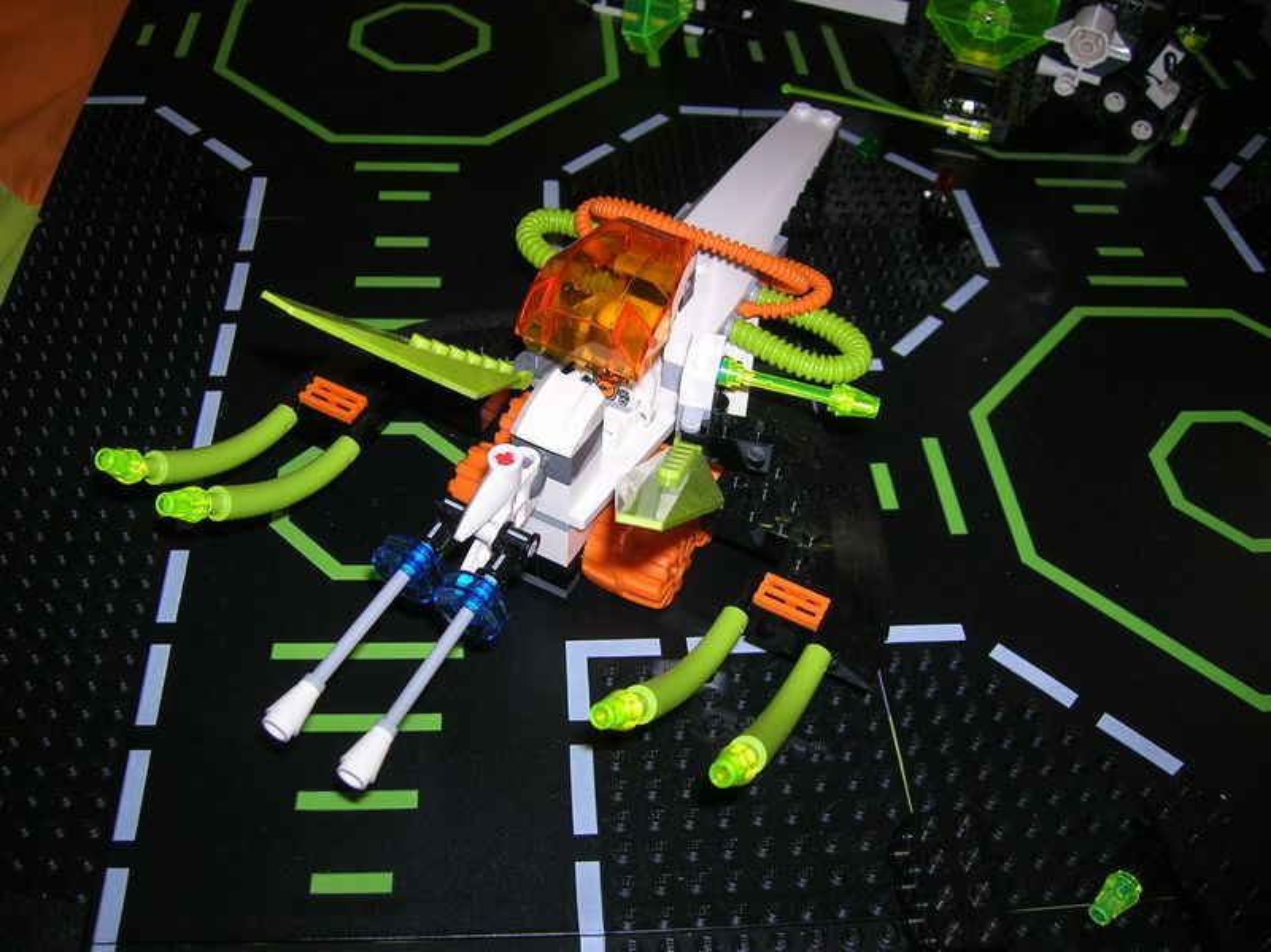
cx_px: 636
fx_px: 1248
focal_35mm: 34
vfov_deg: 41.8
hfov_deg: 54.0
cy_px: 476
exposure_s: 1/60.1
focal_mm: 5.7
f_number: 2.9
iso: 50
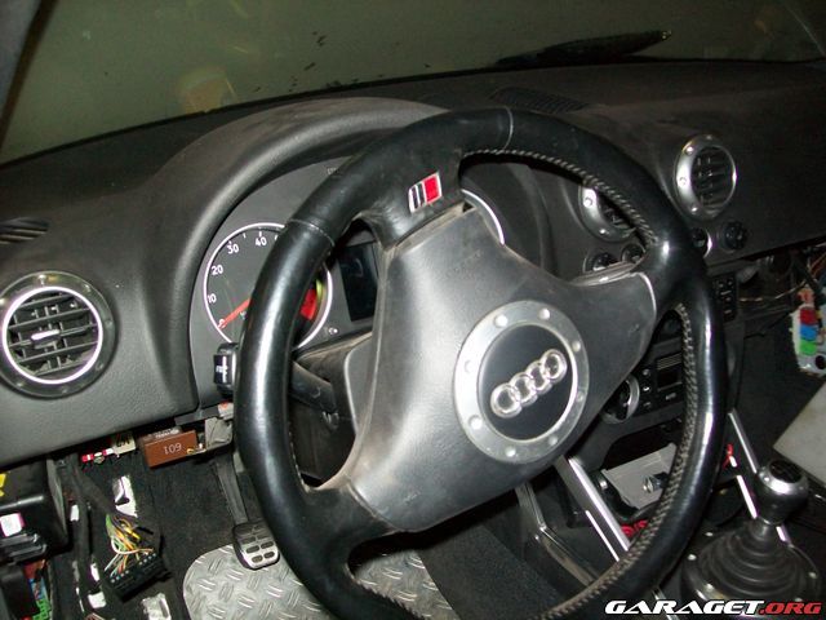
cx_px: 413
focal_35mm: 36
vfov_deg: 39.7
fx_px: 859
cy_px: 310
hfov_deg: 51.4
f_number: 2.7
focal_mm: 6
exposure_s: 1/60
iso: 160
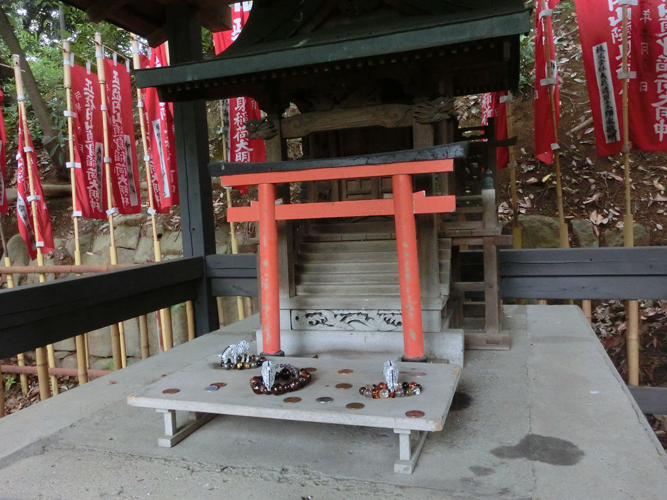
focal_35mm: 28
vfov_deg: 49.7
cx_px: 334
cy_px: 250
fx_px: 540
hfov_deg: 63.4
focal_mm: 5
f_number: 3
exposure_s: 1/125
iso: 640
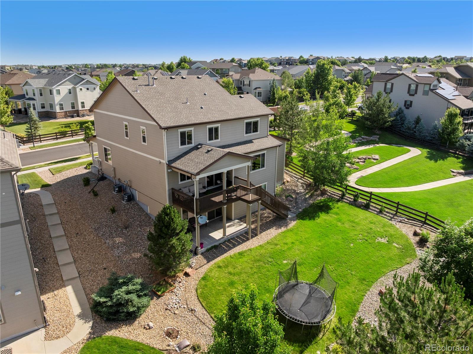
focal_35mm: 24
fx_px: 328
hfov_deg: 71.6
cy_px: 177
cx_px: 236
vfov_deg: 56.7
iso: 100
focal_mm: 12.29
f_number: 4
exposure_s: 1/1600
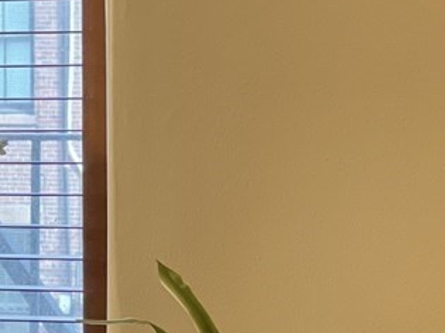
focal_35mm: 208
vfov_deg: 7.0
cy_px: 501
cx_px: -45
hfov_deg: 9.4
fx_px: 2673
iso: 250
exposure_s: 1/120
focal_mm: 7.5
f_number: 2.2
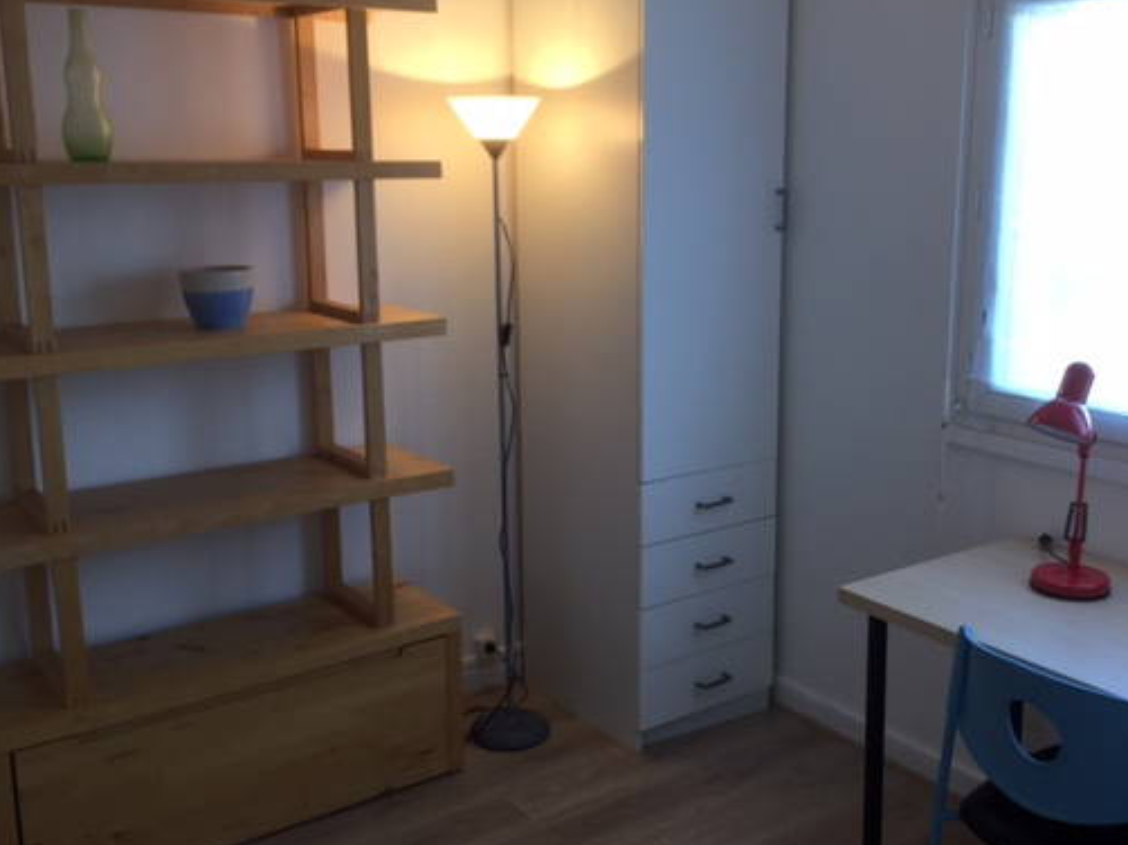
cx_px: 636
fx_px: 1205
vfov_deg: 38.6
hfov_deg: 50.0
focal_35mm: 37
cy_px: 389
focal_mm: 4.15
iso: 40
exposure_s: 1/50
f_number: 2.2
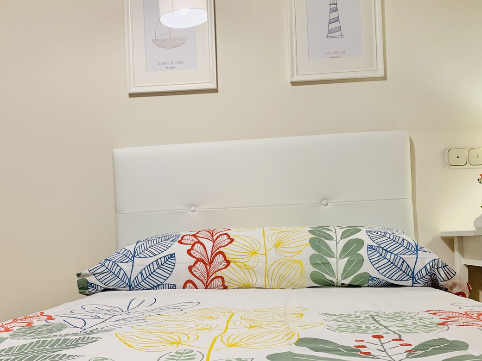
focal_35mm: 40
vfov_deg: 35.7
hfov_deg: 46.8
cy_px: 228
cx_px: 224
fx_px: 557
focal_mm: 4.25
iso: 64
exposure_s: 1/50
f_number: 1.8
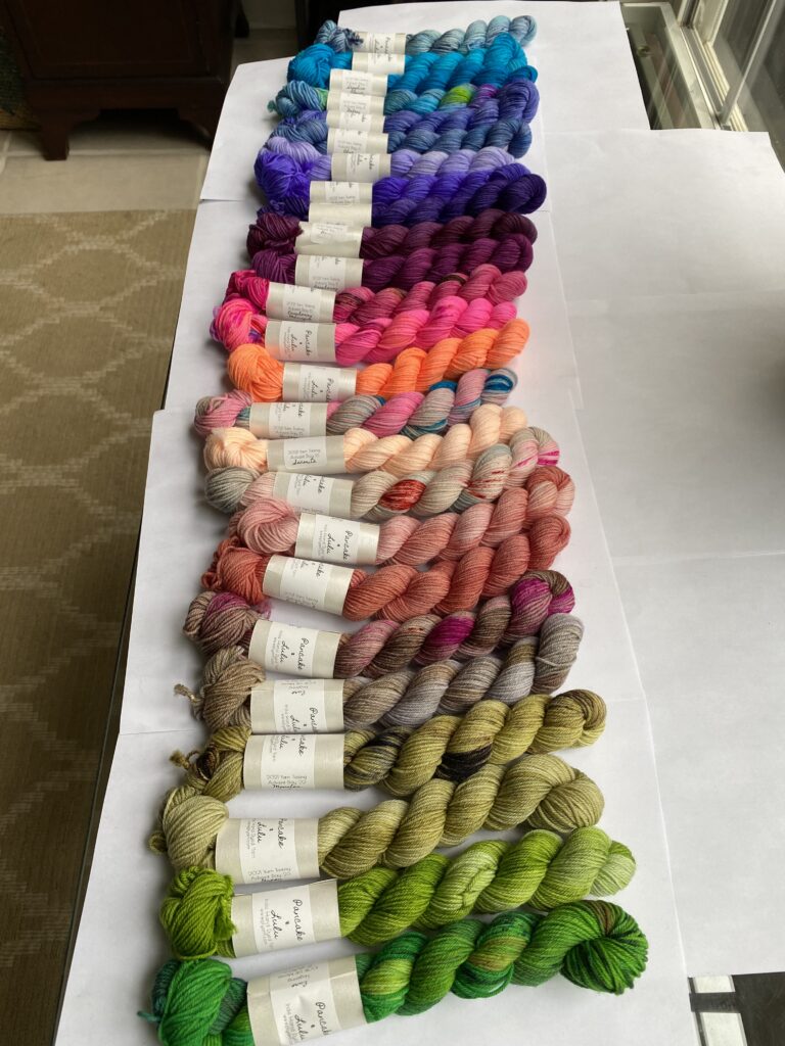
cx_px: 392
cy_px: 523
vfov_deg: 67.3
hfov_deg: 53.1
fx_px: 786
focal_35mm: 26
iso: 64
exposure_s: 1/122
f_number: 1.8
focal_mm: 4.25
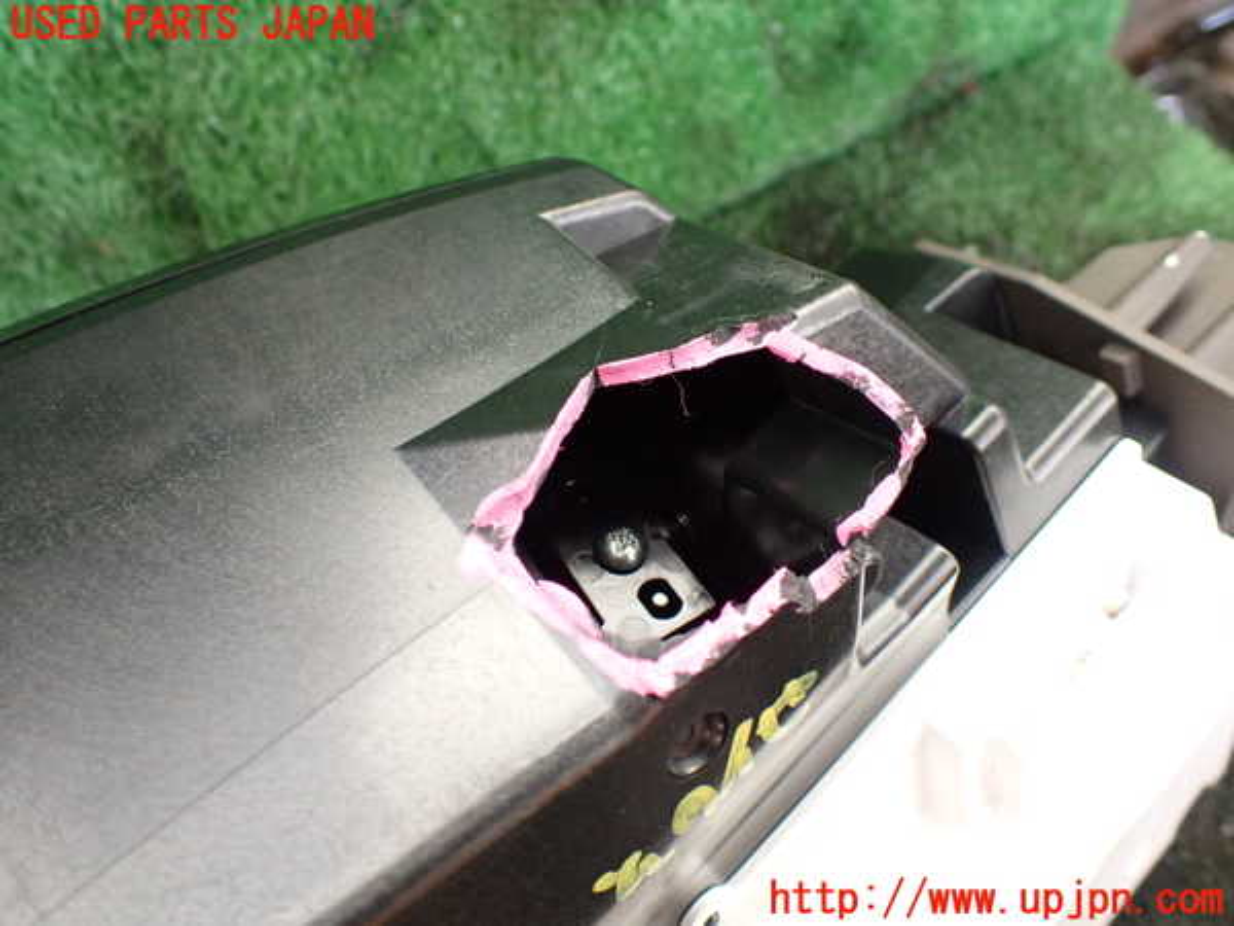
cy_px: 463
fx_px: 1069
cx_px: 617
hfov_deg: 60.0
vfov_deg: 46.8
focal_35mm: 30
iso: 400
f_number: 2.3
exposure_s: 1/125
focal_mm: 5.4
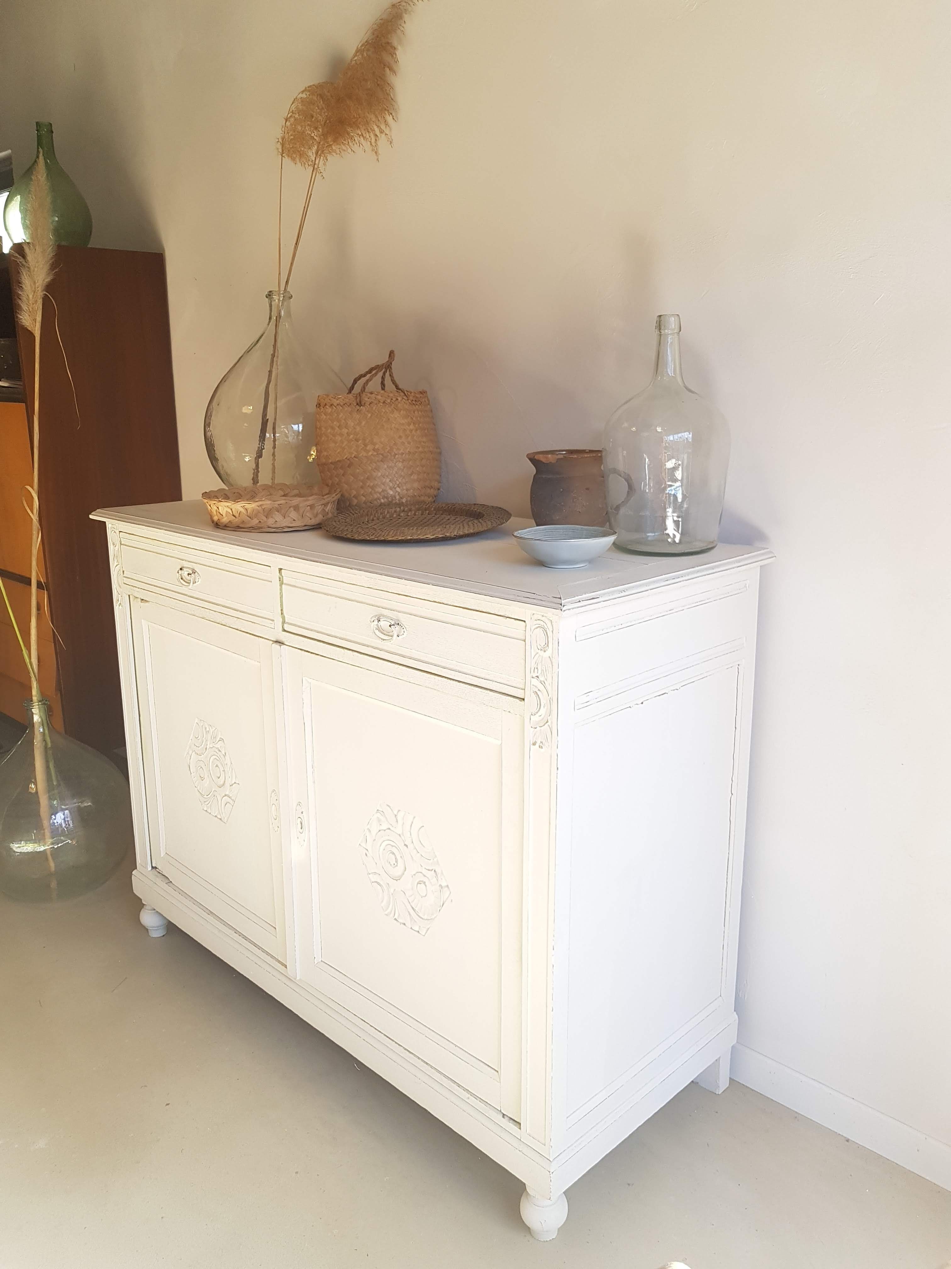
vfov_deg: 67.3
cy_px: 634
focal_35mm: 26
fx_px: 952
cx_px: 476
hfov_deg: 53.1
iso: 64
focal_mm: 4.2
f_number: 1.7
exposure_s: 1/100
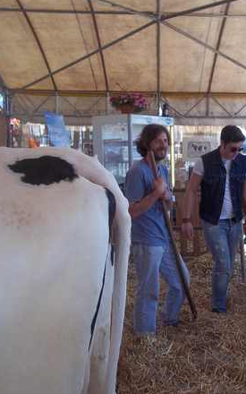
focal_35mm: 52
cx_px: 201
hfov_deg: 24.4
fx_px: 558
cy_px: 198
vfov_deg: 38.9
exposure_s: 1/250
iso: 80
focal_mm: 6.5
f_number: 3.1
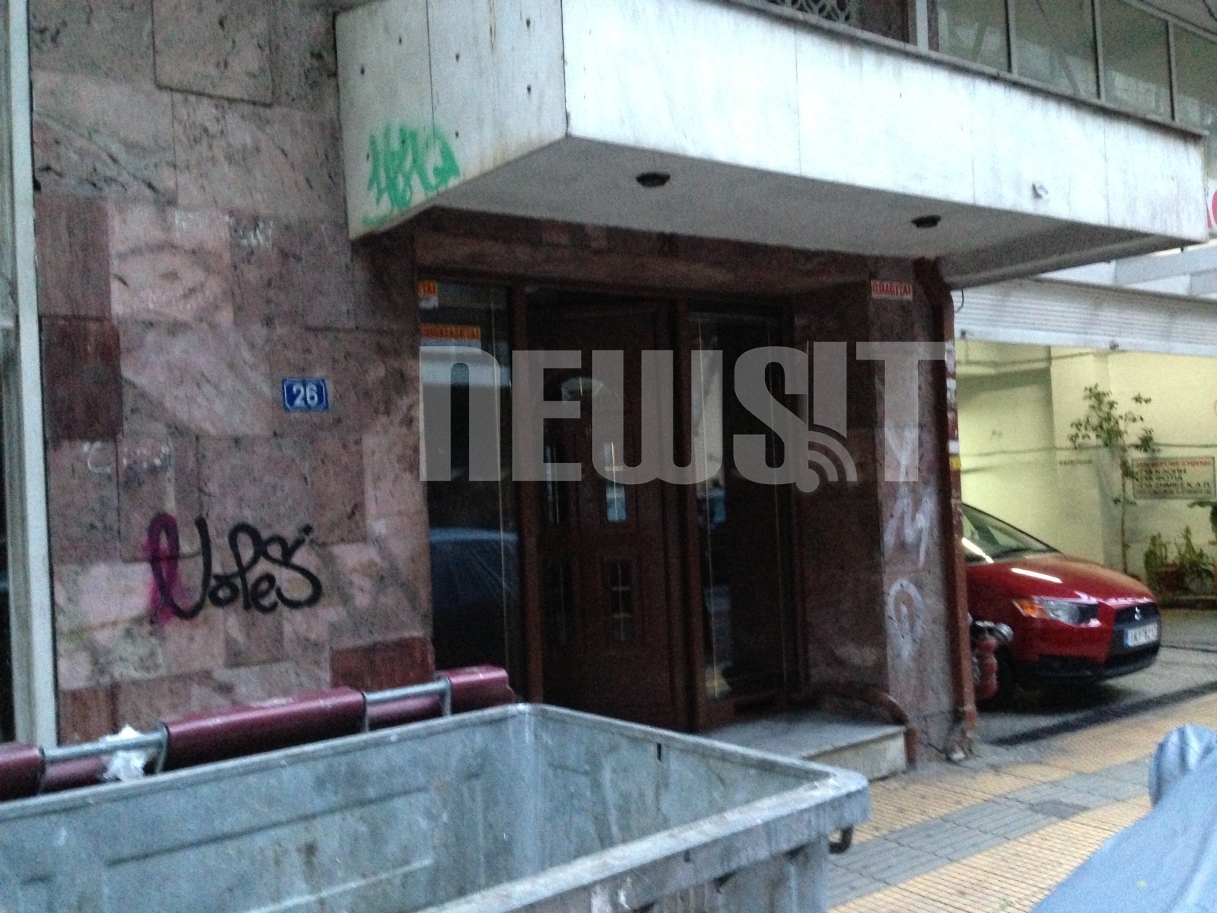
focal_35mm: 33
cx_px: 608
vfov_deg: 42.9
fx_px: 1160
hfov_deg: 55.4
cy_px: 456
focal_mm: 4.13
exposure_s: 1/15
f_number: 2.4
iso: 640
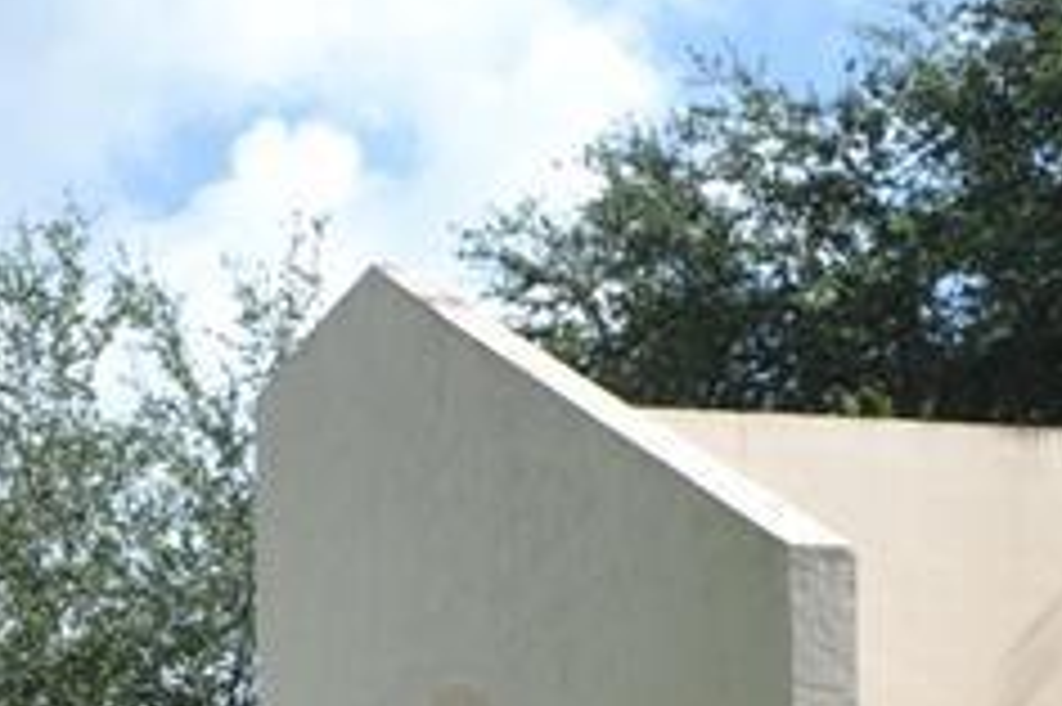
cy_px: 1282
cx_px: 459
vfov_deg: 10.9
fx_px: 3449
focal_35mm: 117
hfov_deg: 17.5
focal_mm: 18
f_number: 7.1
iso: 100
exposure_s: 1/200
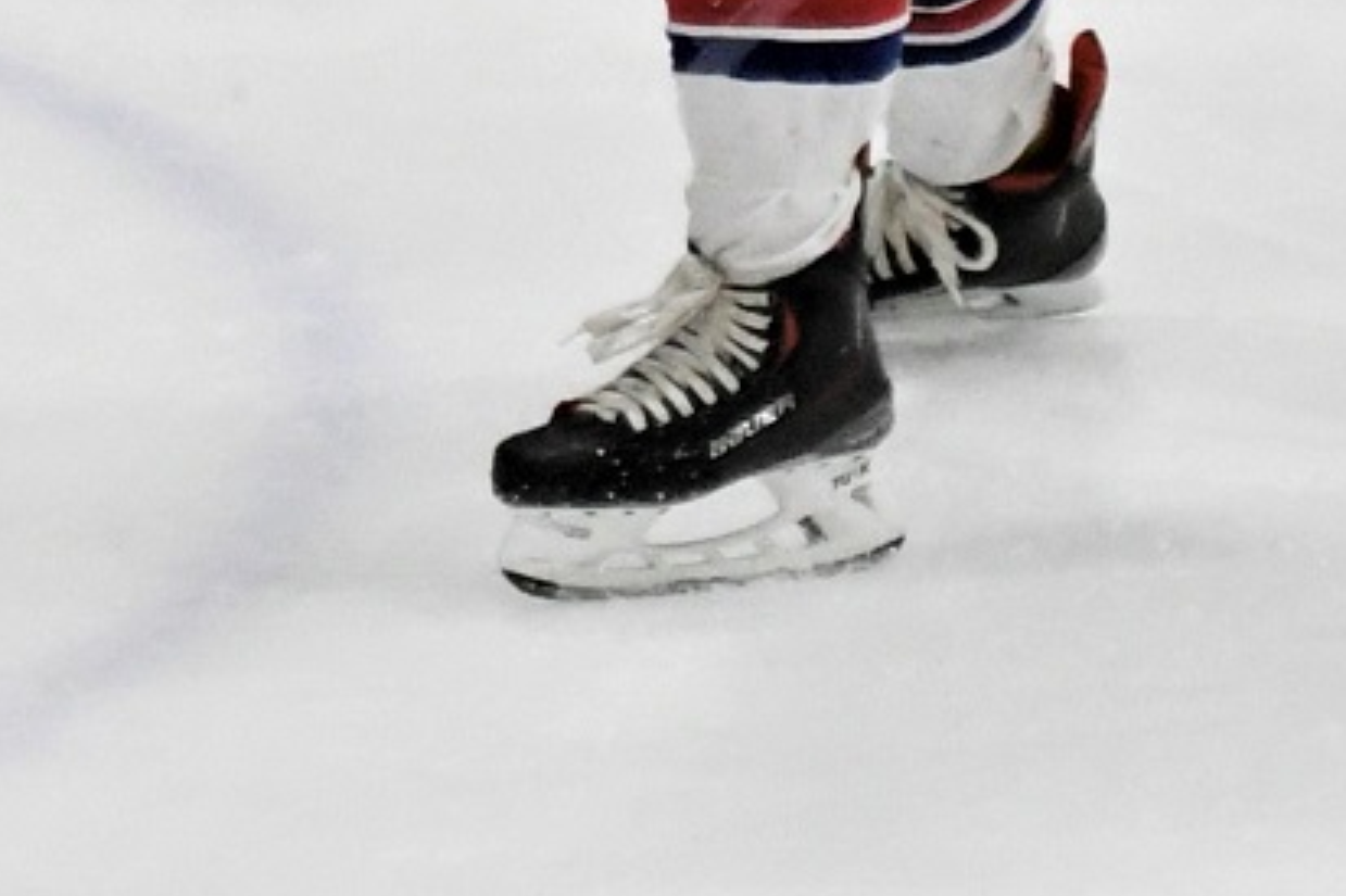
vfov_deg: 2.5
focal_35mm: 543
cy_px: -321
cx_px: -668
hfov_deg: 3.8
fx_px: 20293
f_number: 2.8
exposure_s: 1/1000
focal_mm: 100
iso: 2500
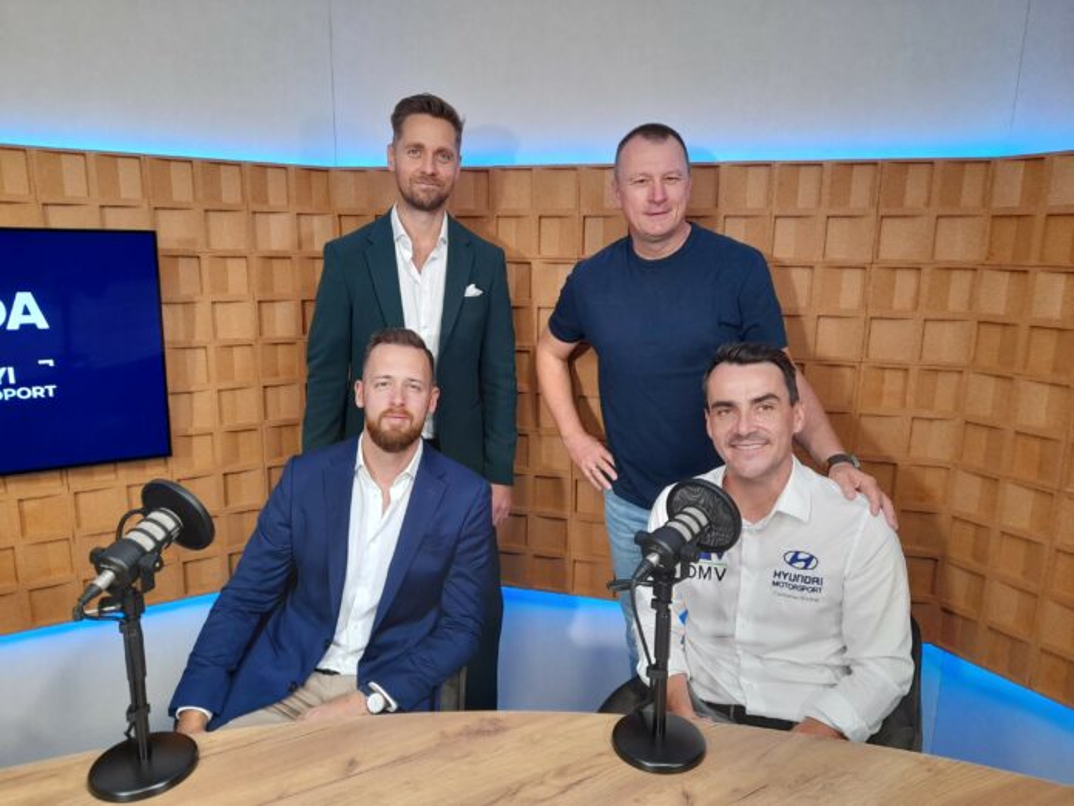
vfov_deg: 54.9
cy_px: 403
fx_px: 776
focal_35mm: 25
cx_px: 537
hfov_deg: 69.4
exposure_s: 1/50
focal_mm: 4.6
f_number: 2
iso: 64
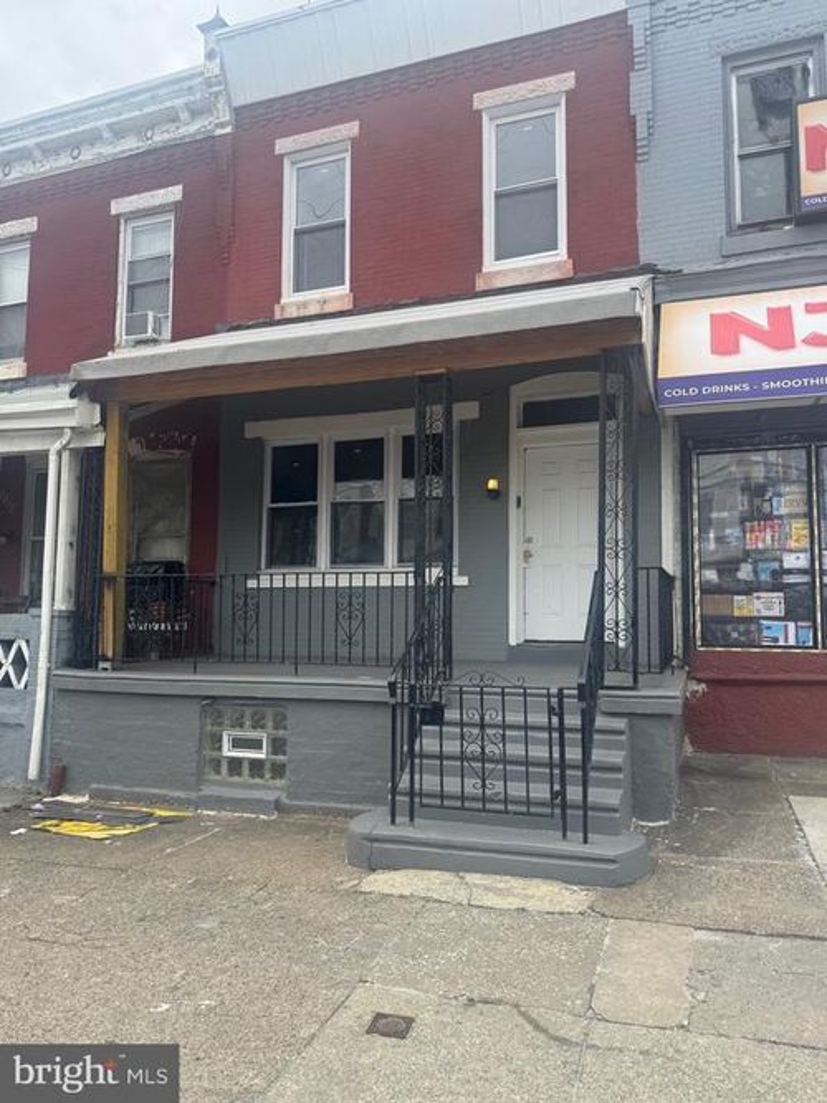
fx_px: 765
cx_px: 414
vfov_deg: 71.6
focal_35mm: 24
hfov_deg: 56.8
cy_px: 552
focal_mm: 6.76
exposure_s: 1/1261
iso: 80
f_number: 1.78
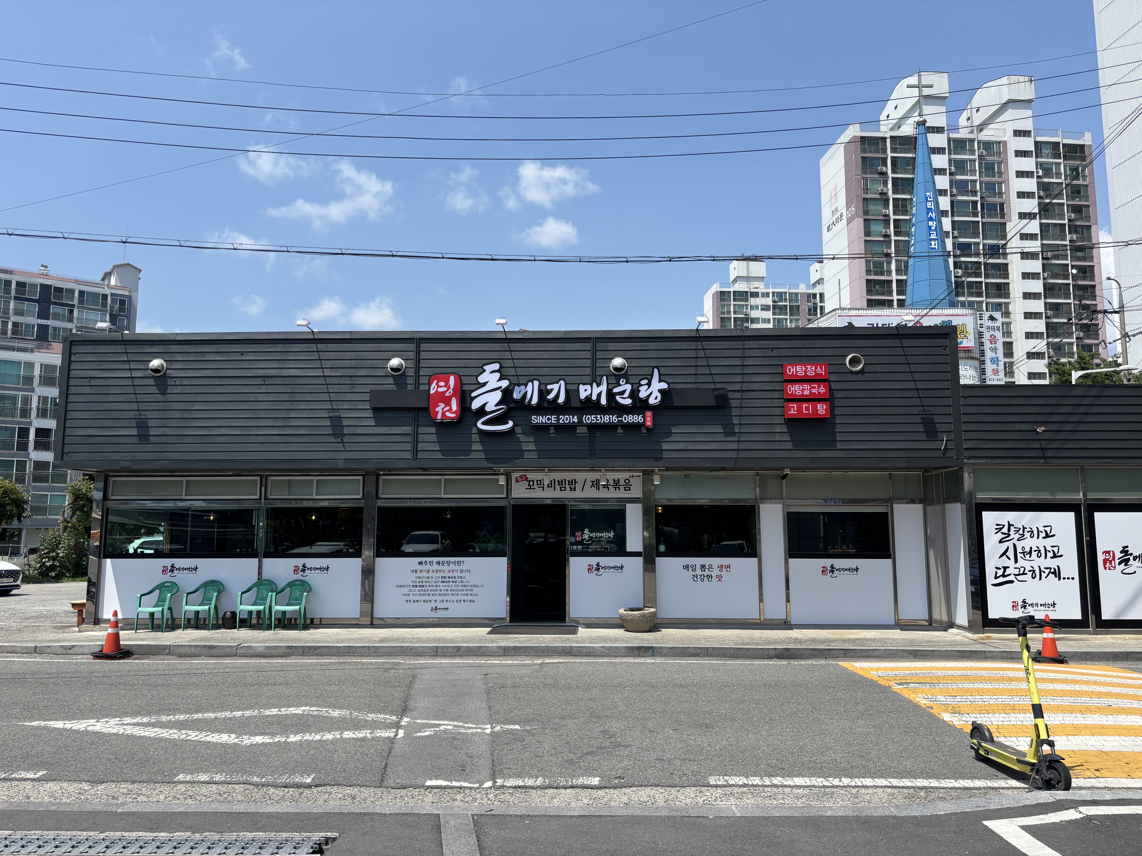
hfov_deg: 67.3
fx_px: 858
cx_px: 571
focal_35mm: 26
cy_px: 428
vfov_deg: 53.1
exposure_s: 1/3534
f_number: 1.6
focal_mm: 5.96
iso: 50
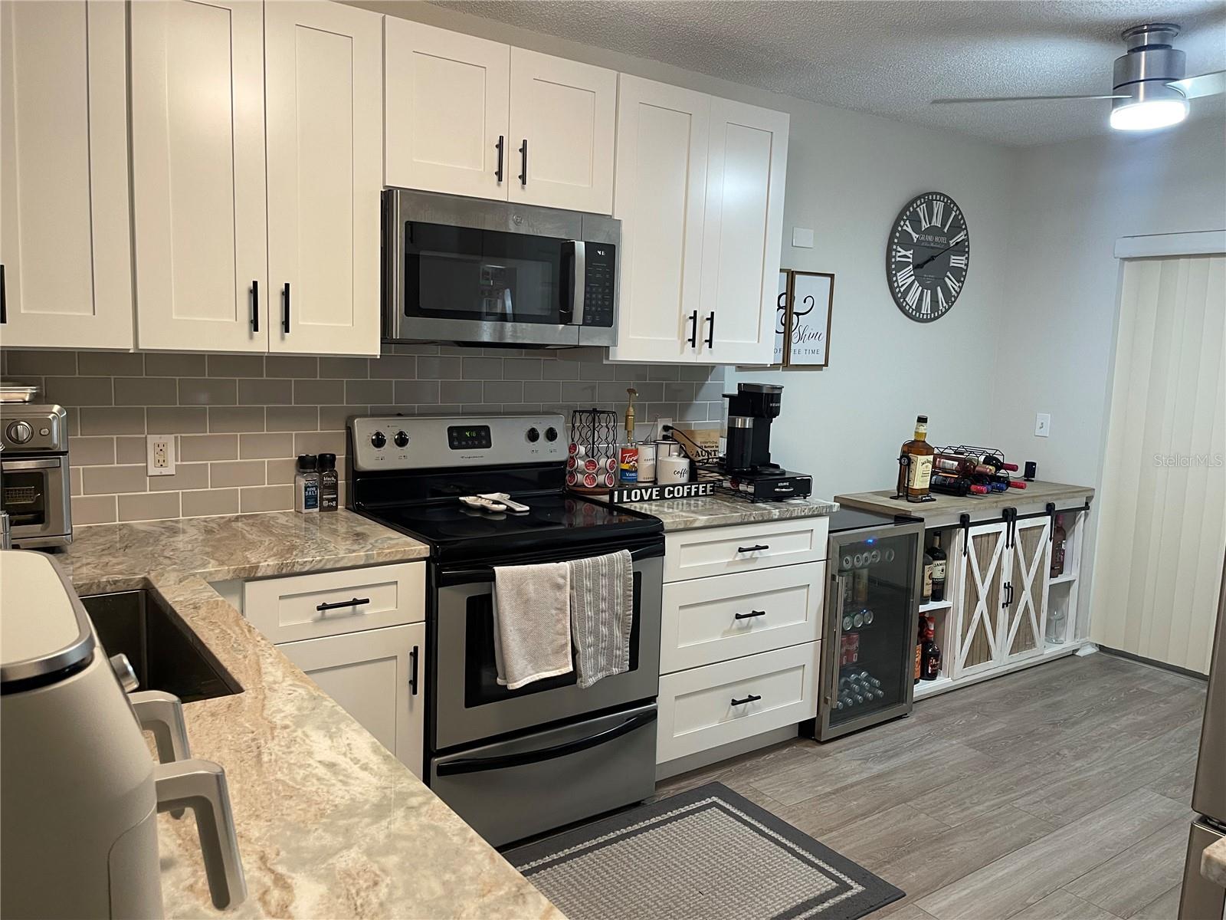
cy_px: 460
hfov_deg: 69.4
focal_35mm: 25
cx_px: 613
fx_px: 885
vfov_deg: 54.9
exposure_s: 1/60
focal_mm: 5.1
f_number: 1.6
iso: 200
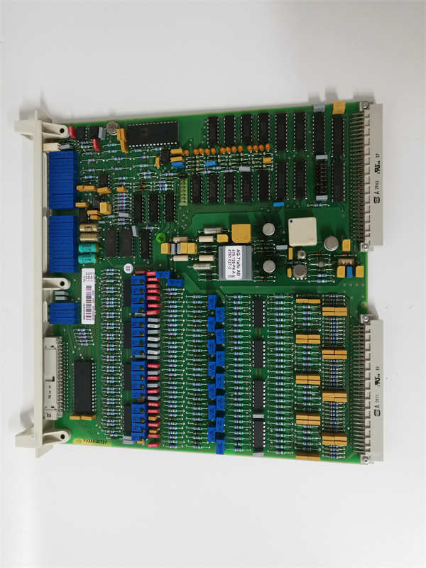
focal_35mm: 27
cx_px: 213
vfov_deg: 65.3
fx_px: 443
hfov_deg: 51.4
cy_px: 284
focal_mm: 3.95
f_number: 1.8
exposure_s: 1/33.3
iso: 250
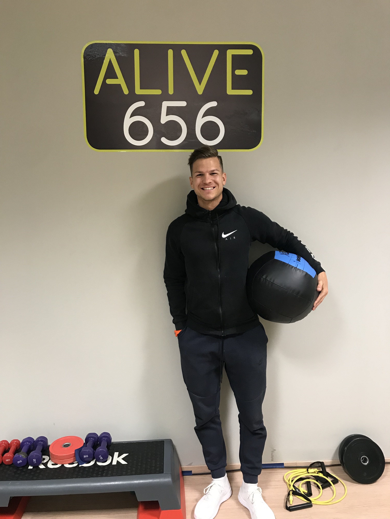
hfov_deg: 49.7
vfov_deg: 63.4
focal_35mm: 28
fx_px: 421
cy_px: 260
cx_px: 195
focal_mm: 3.99
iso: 64
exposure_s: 1/17
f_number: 1.8
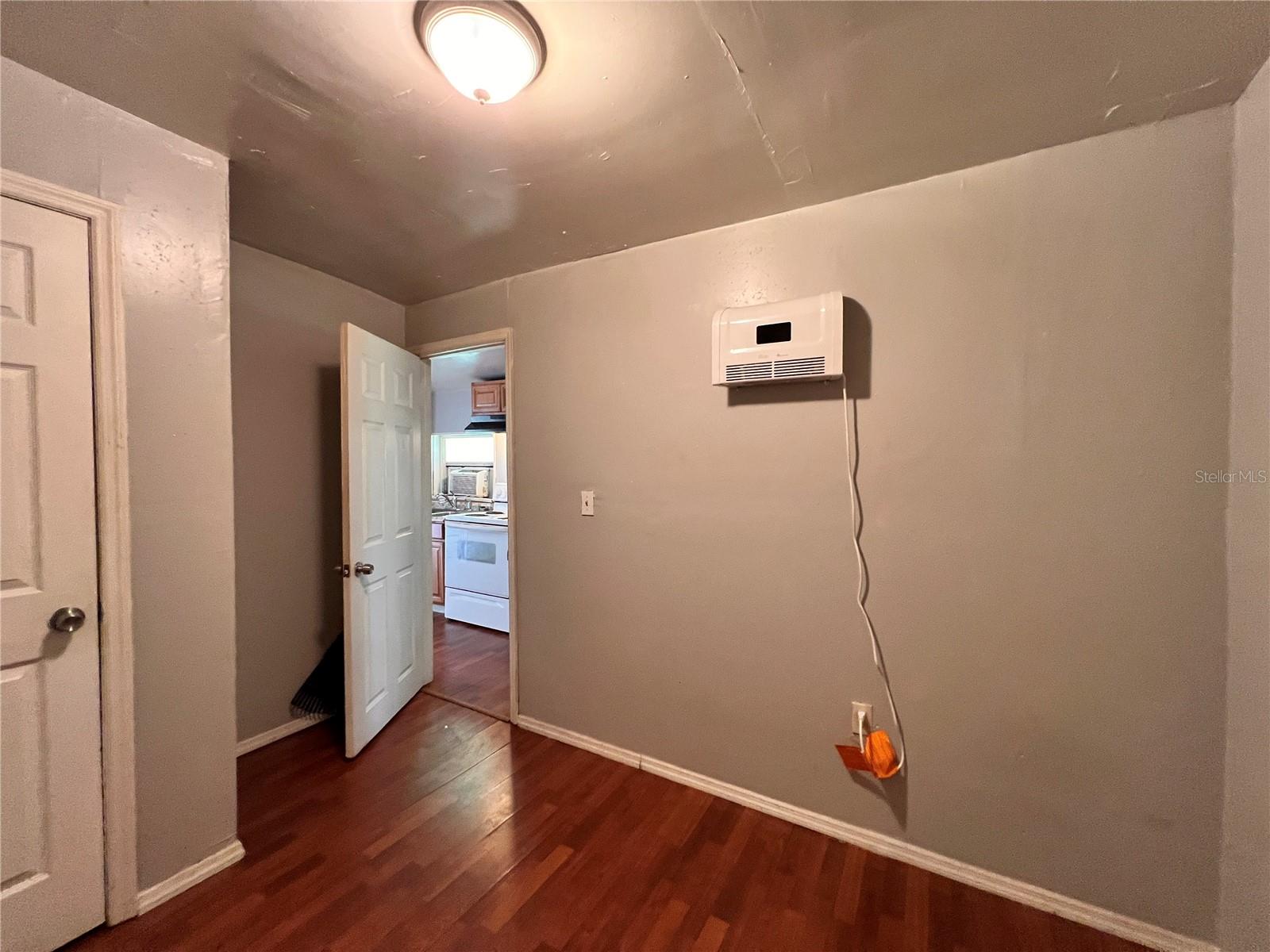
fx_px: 477
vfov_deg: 89.9
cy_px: 476
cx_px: 635
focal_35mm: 13
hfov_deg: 106.2
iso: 500
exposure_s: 1/60
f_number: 1.8
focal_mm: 1.57
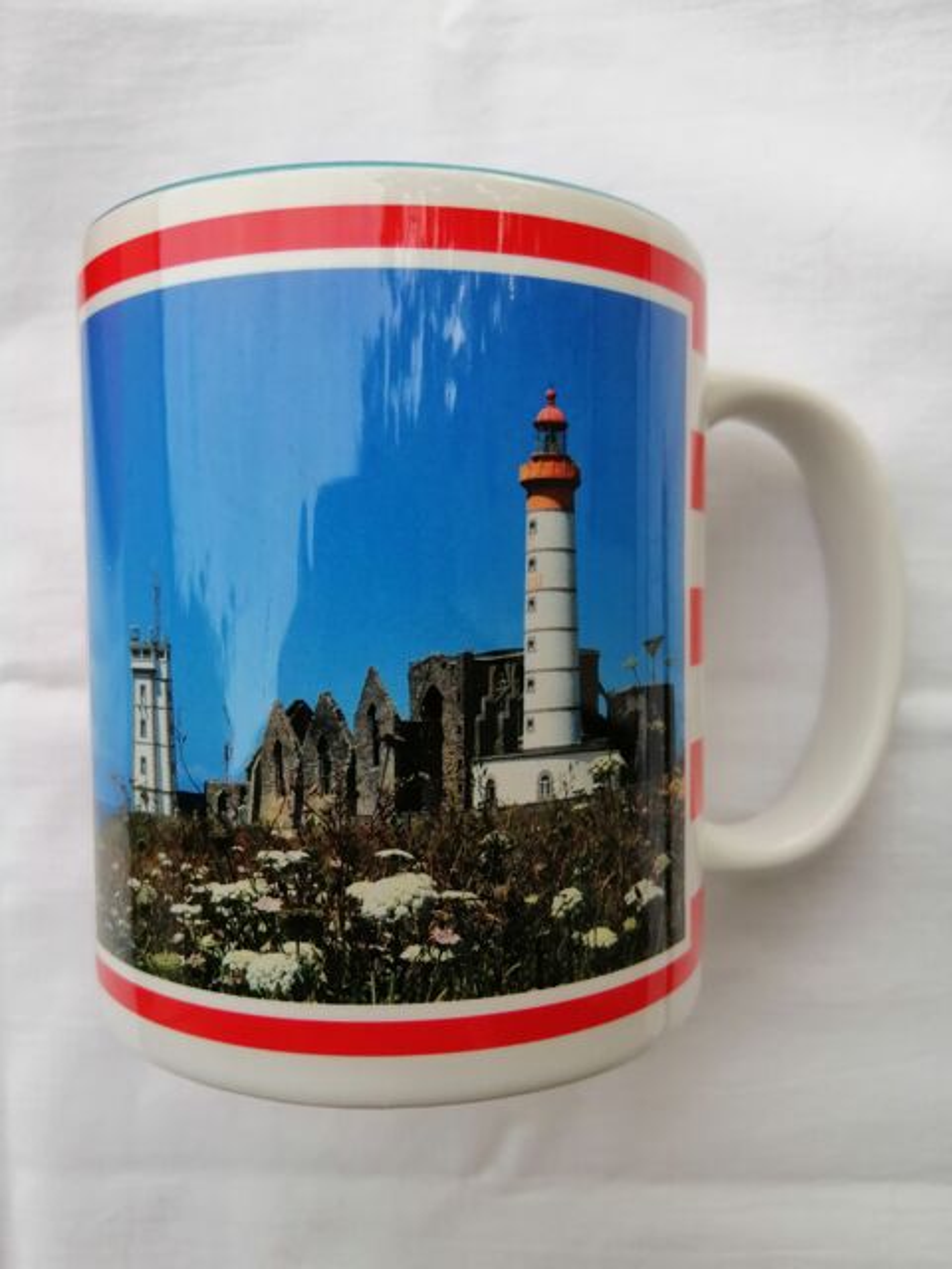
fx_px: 953
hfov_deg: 53.1
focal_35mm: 26
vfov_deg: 67.3
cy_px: 634
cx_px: 476
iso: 50
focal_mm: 3.6
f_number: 1.8
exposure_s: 1/427
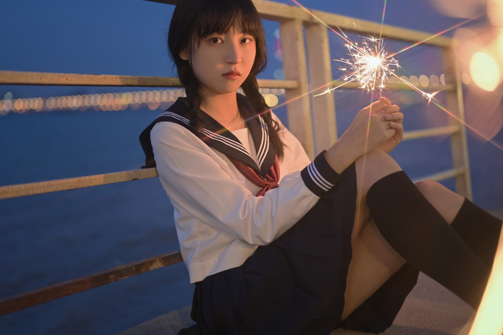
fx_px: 726
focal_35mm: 52
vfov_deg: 26.0
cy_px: 162
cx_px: 250
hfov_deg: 38.2
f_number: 1.8
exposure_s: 1/20
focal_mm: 50
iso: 400
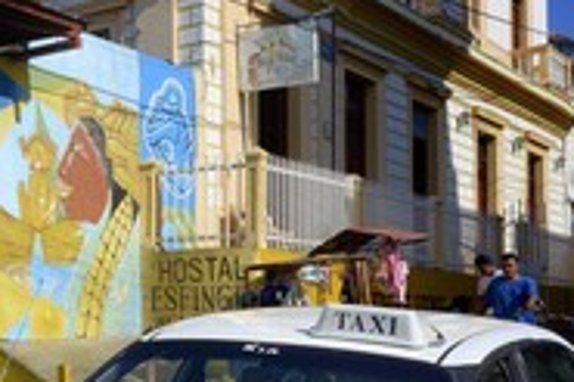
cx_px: -53
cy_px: 286
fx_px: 1020
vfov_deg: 21.0
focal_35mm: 64
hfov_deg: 28.6
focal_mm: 18.5
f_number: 7.1
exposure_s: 1/2000
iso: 400
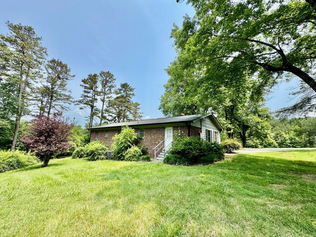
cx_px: 158
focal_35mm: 14
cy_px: 118
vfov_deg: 85.7
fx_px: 128
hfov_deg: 102.1
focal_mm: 2.22
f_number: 2.2
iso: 50
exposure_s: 1/1020
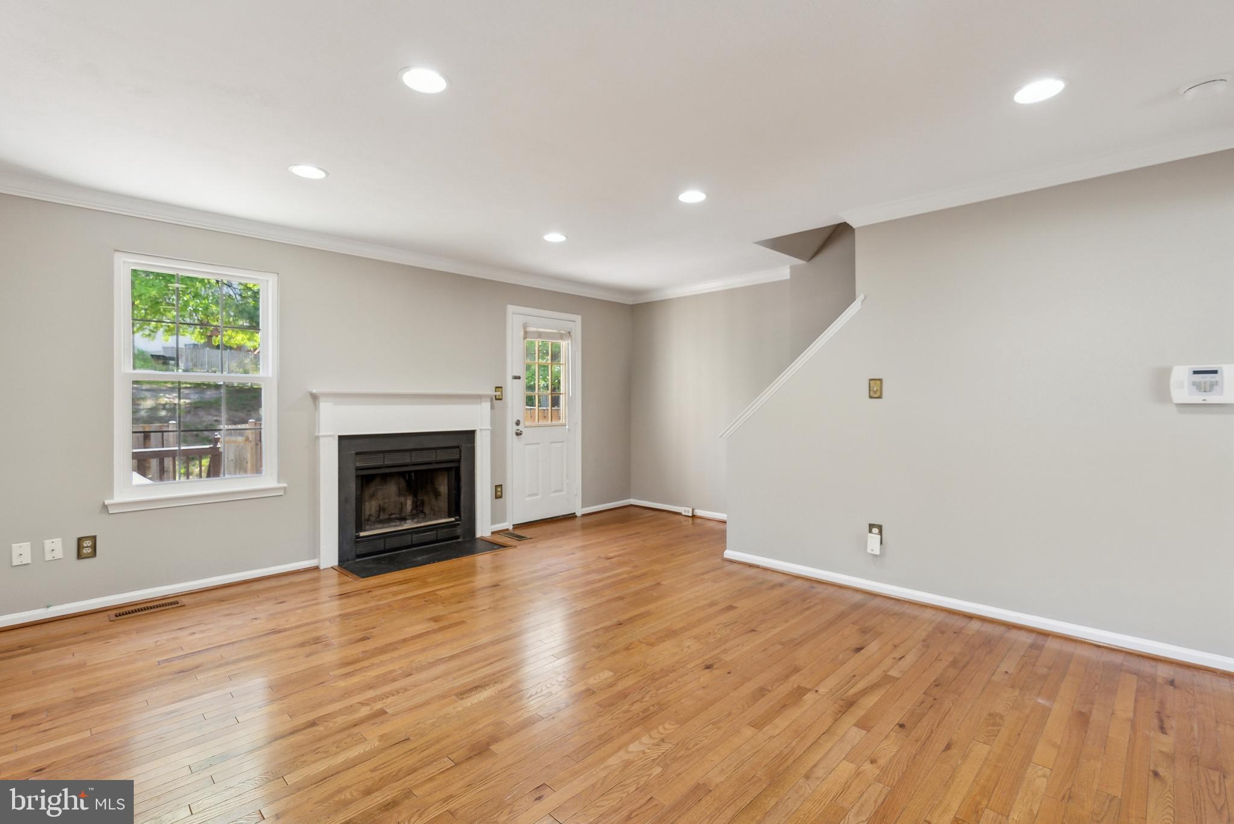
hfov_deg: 96.7
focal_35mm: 16
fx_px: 549
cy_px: 412
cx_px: 617
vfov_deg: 73.8
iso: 800
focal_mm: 16
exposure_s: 1/60
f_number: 4.5
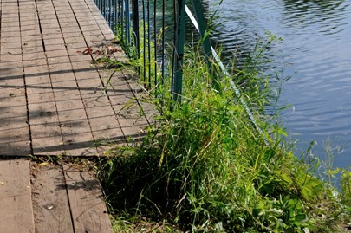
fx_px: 779
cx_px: -9
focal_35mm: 80
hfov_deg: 24.1
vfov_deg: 16.8
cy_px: 18
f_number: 5.6
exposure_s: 1/1000
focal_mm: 24
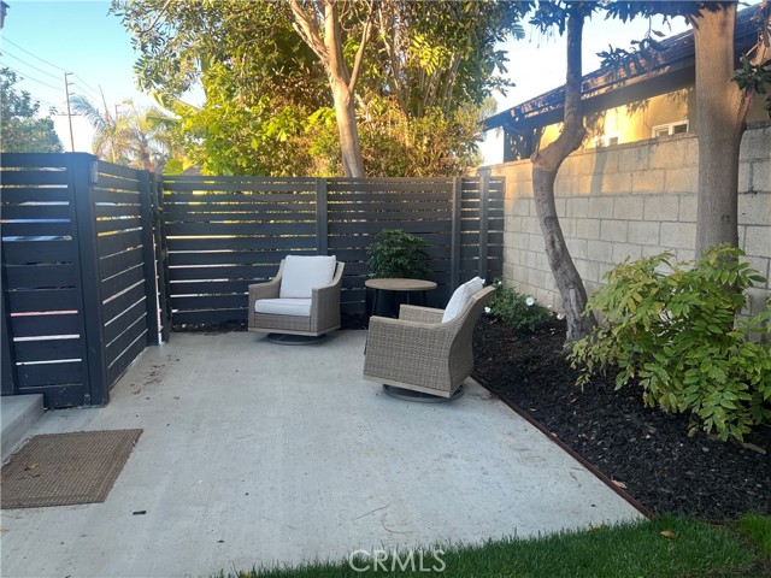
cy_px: 289
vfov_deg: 53.1
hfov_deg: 67.3
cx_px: 386
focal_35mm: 26
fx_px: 579
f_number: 1.5
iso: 40
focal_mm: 5.7
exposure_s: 1/173
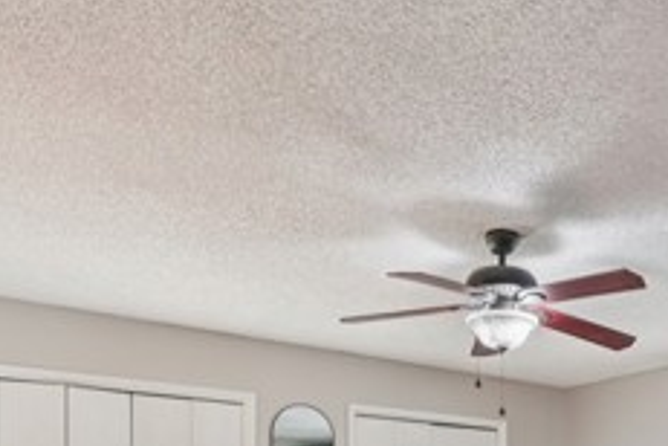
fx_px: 668
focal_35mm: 36
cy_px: 504
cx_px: 575
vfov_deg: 32.0
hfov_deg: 48.6
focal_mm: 13
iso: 400
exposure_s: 1/5
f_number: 8
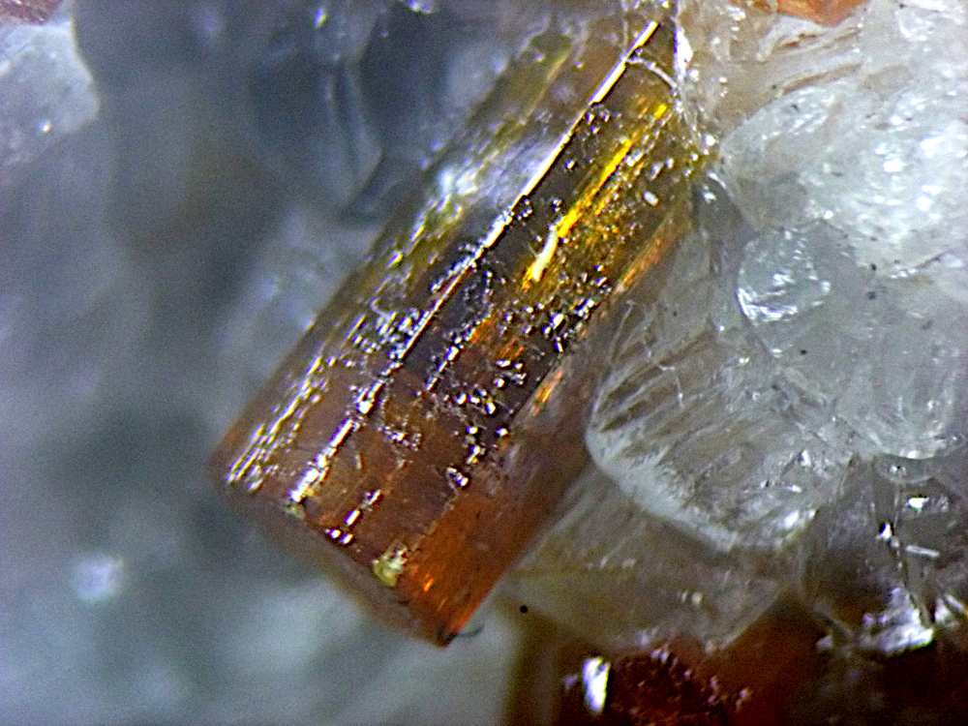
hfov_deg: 19.6
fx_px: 2796
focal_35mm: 100
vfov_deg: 14.8
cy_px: 363
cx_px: 484
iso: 400
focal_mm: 18
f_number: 5.7
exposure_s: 1/25
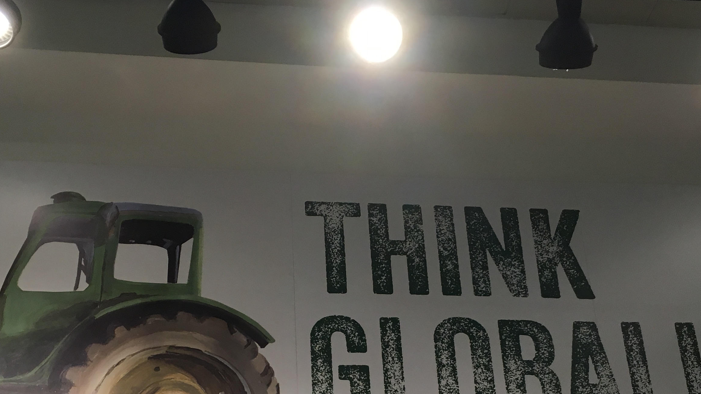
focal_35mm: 55
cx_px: 323
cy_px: 415
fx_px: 1022
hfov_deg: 37.8
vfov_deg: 20.9
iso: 25
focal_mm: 4.15
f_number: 2.2
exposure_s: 1/30
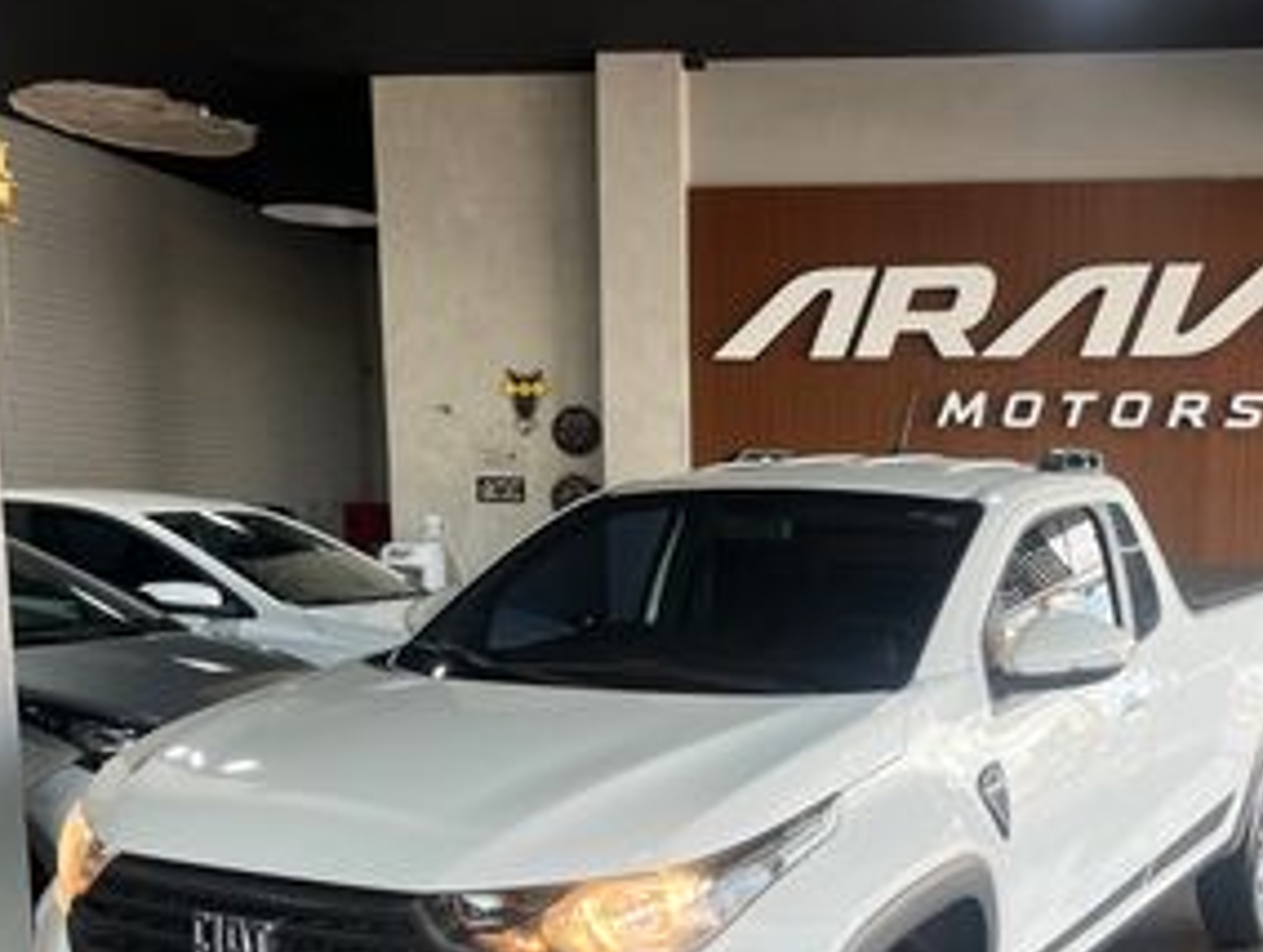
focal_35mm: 43
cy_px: 756
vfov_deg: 32.8
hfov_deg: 42.7
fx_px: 1572
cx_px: 921
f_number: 1.6
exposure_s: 1/122
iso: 40
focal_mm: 5.1
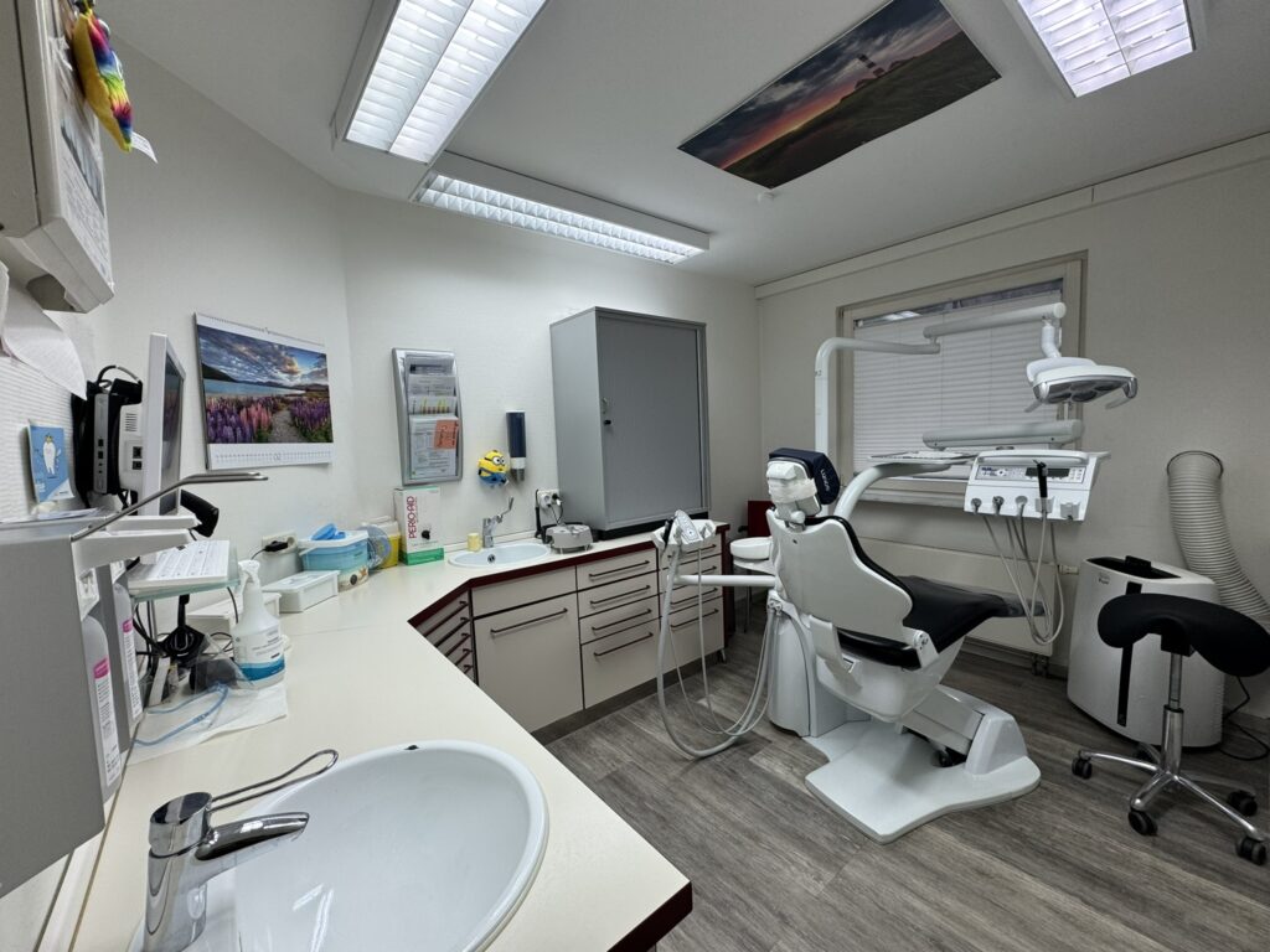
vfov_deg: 85.7
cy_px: 476
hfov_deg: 102.1
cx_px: 635
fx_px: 514
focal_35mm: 14
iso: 64
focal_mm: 2.22
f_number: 2.2
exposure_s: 1/100
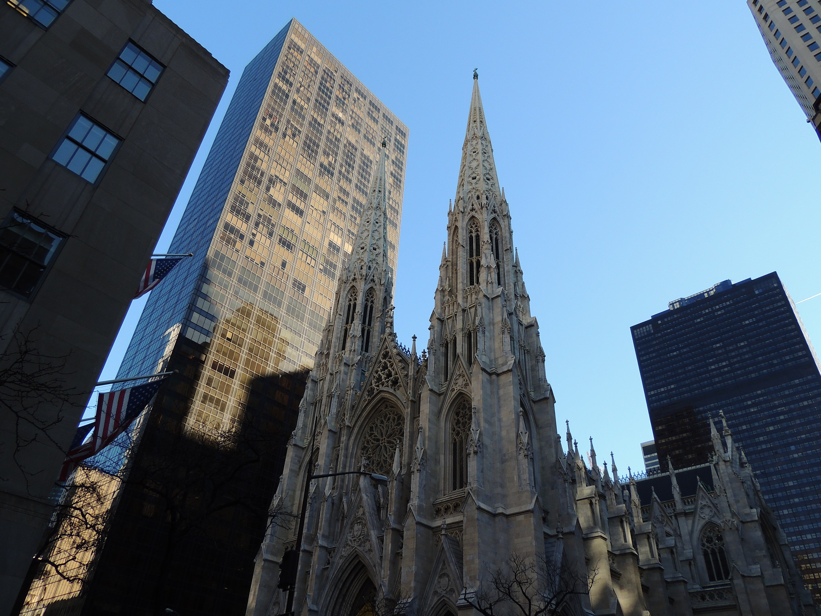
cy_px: 308
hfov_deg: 71.6
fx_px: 569
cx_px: 410
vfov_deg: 56.8
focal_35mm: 24
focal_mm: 4.3
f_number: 3
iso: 100
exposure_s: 1/500
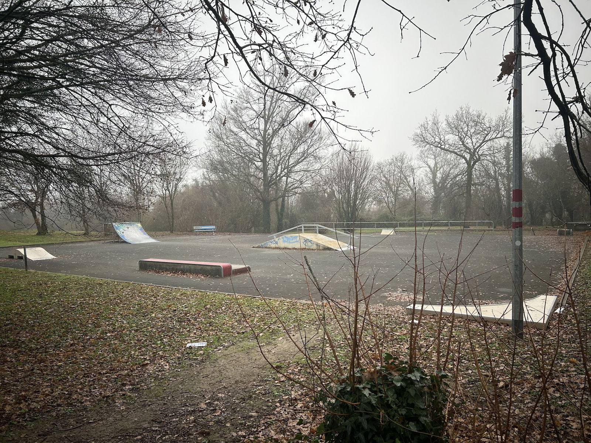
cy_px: 222
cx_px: 296
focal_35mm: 26
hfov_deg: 67.3
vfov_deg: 53.1
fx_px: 444
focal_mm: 5.7
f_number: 1.5
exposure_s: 1/179
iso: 40
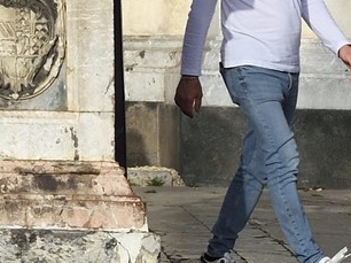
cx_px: -279
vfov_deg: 3.3
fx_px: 4438
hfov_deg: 4.5
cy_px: -675
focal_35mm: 438
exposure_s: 1/250
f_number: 13
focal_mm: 58
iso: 200
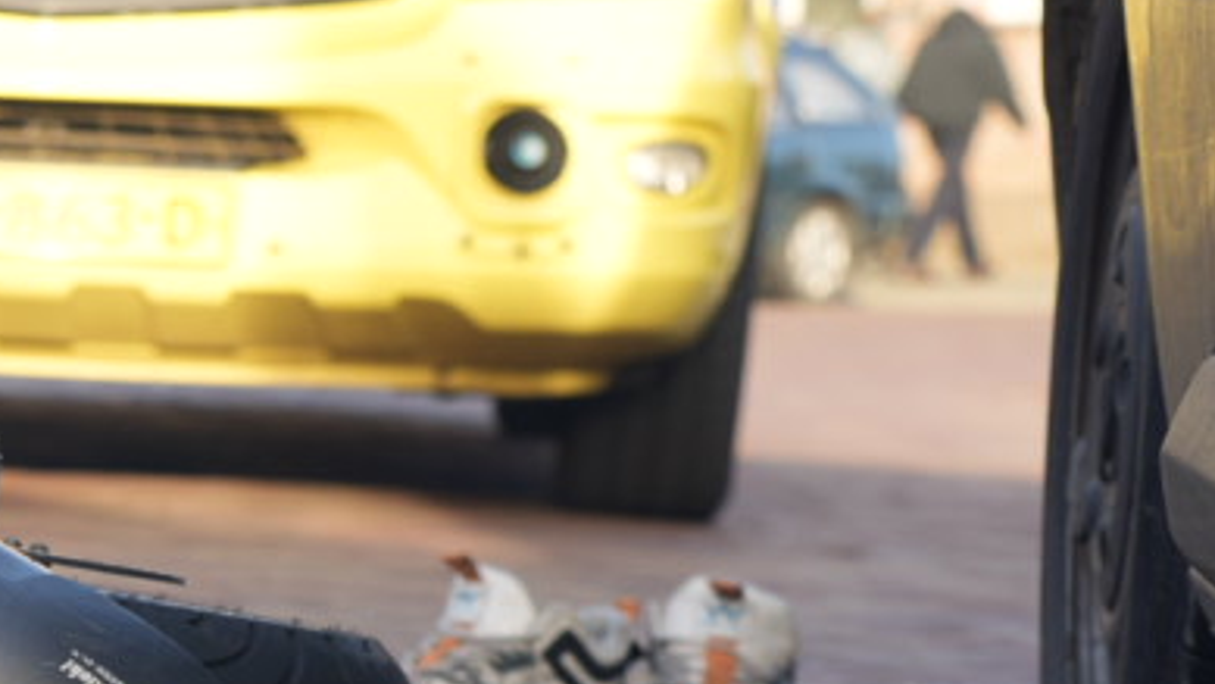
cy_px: 593
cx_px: -1246
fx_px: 6316
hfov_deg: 10.1
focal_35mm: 196
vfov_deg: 6.2
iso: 100
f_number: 4.5
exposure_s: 1/125
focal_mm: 45
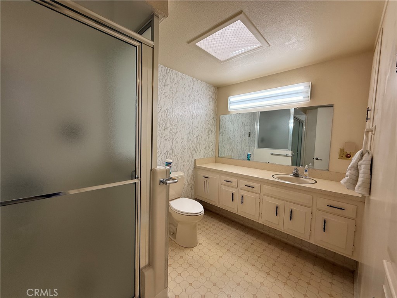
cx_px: 198
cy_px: 149
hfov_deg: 102.1
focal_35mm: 14
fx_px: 161
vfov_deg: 85.7
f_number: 2.2
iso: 100
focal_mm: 2.22
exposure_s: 1/120
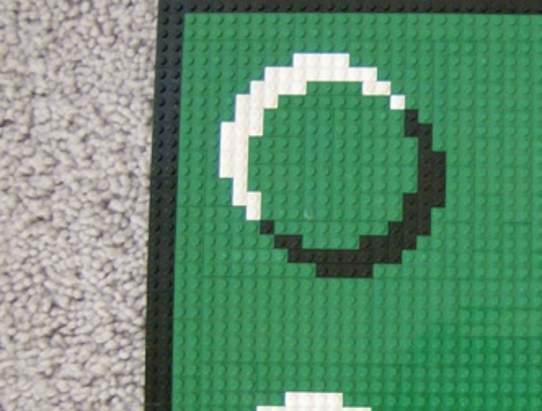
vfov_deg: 19.4
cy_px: 321
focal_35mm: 76
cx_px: 498
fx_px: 1195
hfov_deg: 24.7
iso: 200
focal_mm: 6
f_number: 2.8
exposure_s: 1/34
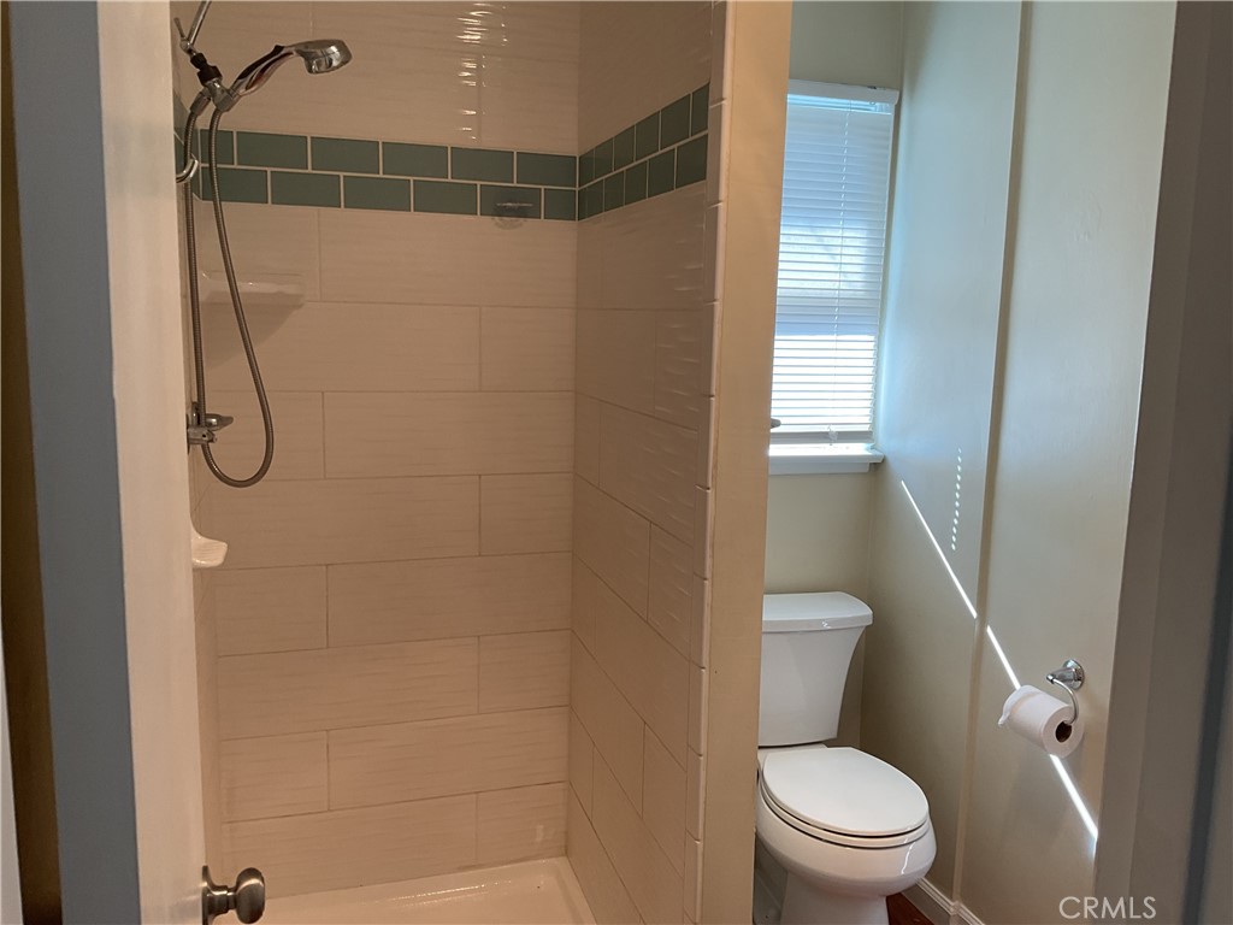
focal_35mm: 29
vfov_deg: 48.2
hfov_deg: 61.7
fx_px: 1033
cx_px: 616
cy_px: 462
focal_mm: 3
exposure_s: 1/120
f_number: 1.8
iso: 40
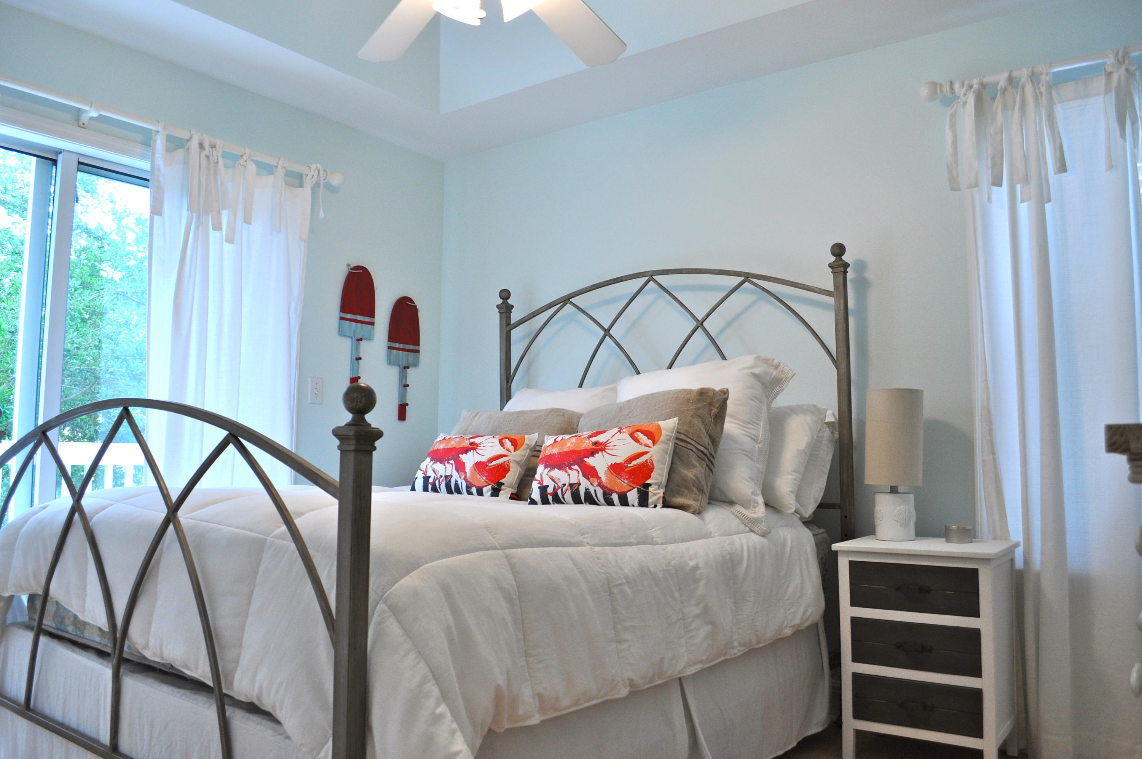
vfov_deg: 47.8
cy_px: 380
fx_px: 855
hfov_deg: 67.4
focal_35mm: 27
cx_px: 571
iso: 400
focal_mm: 18
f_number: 5
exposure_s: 1/100
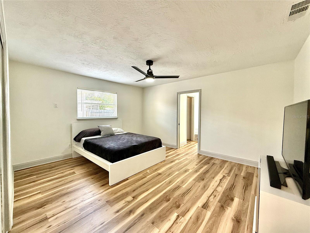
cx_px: 155
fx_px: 125
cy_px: 116
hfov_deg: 102.1
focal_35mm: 14
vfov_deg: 85.7
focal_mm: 2.22
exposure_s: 1/99
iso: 250
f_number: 2.2
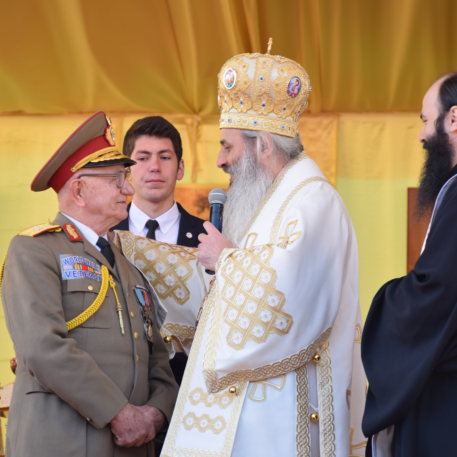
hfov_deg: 8.7
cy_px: 229
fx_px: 3012
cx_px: 234
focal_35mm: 202
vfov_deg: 8.7
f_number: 5.6
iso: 100
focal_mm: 105
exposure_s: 1/50
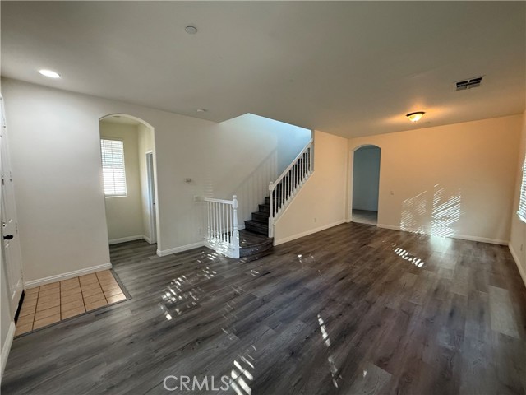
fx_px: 213
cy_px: 198
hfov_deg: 102.1
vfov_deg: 85.7
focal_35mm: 14
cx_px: 263
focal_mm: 2.22
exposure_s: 1/60
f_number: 2.2
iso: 320
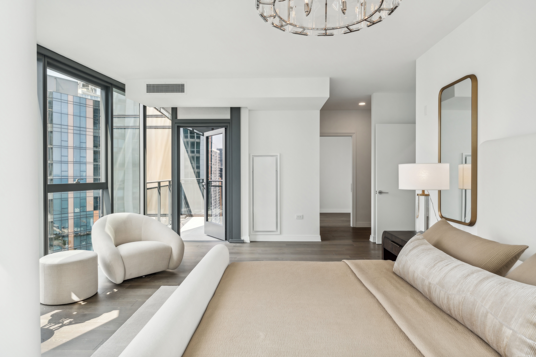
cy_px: 178
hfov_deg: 81.2
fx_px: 313
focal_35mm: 21
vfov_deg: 59.5
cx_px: 268
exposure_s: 1/100
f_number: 7.1
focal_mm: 21
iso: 320
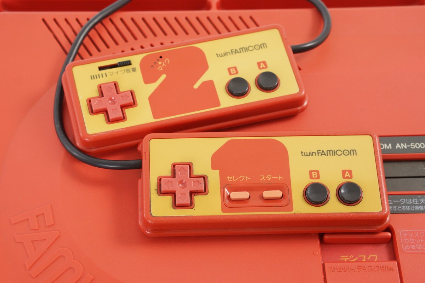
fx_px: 885
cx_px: 212
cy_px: 142
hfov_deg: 27.0
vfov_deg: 18.2
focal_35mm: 75
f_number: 6.3
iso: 1600
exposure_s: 1/80
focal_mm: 50
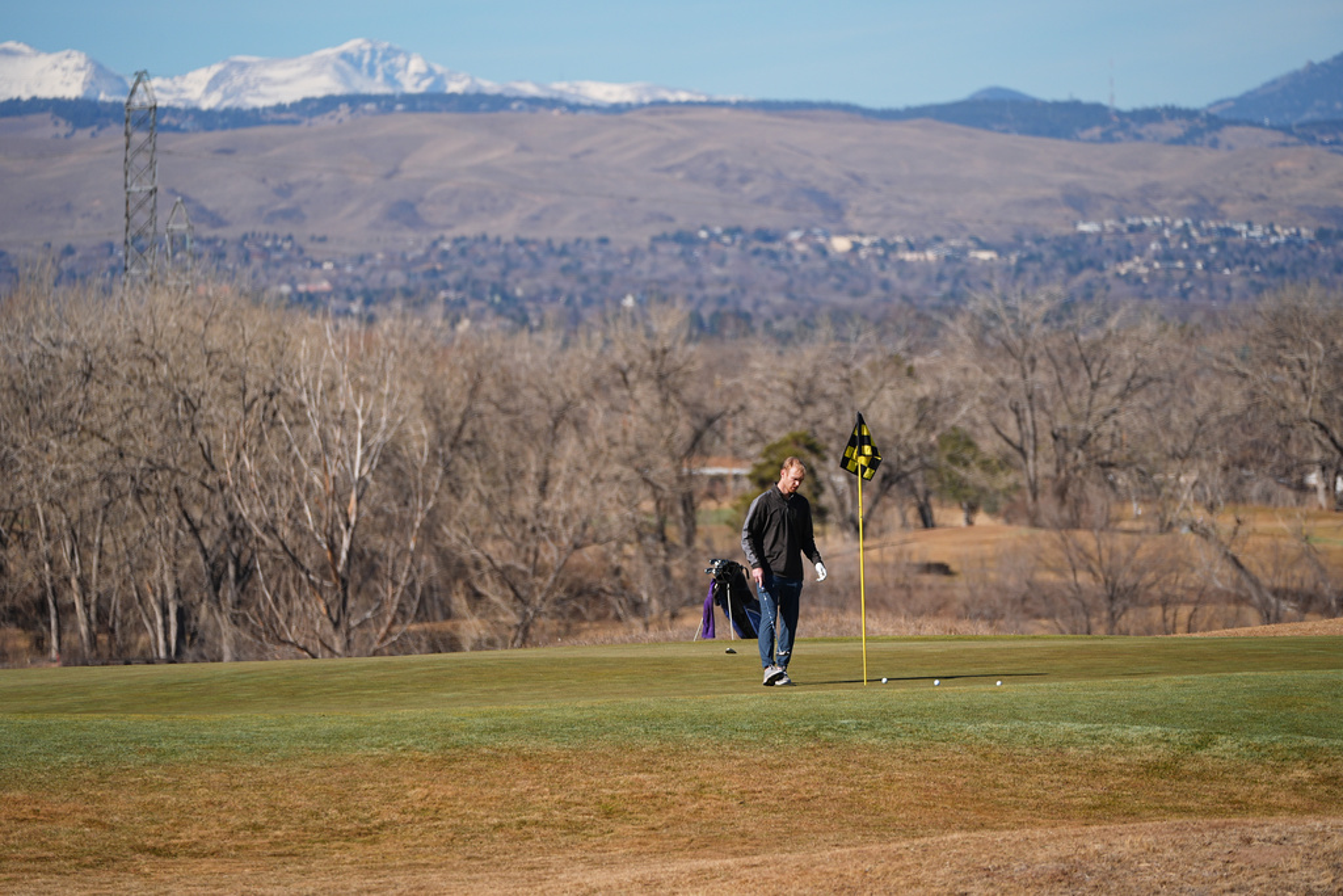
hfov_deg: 6.6
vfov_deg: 4.4
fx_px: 11566
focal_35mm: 310
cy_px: 448
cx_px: 672
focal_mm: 310
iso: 200
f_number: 5.6
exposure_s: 1/1600
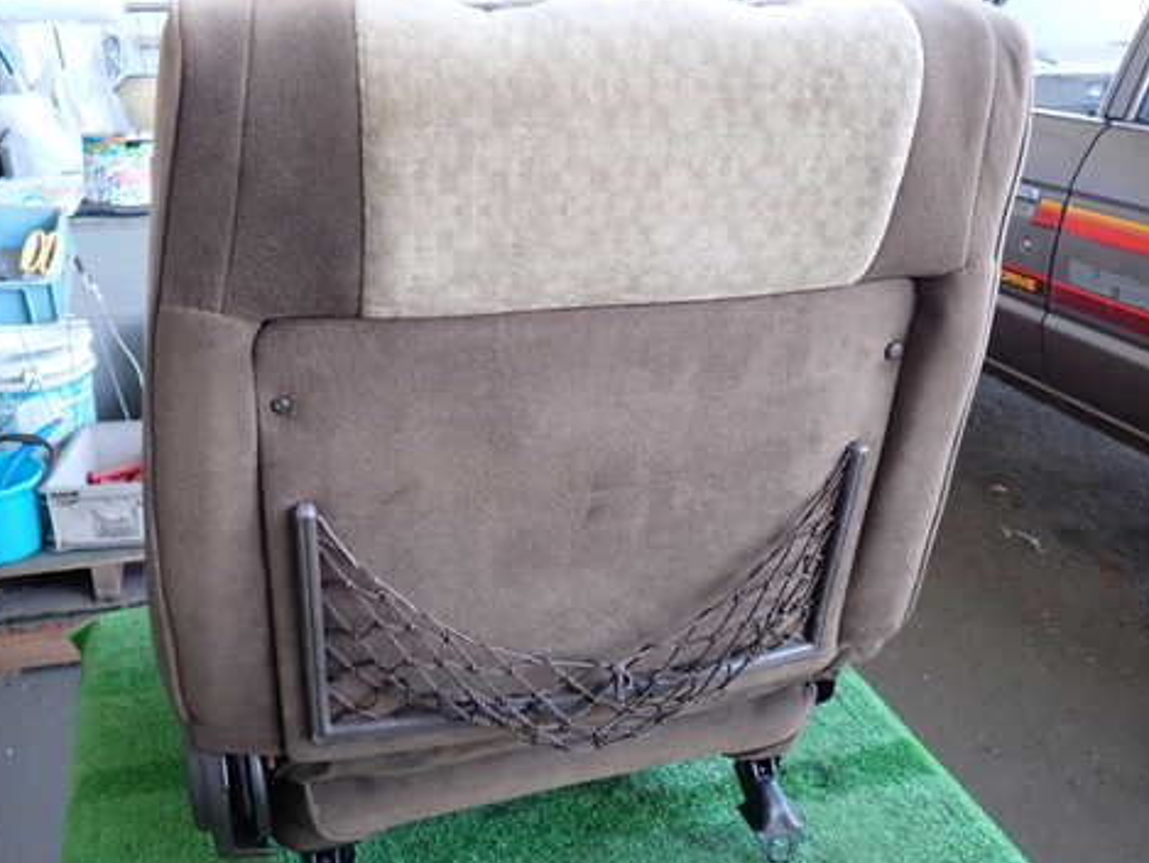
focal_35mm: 32
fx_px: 1062
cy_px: 454
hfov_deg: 56.8
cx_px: 541
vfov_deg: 44.2
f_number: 2
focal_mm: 4.5
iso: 200
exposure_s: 1/60
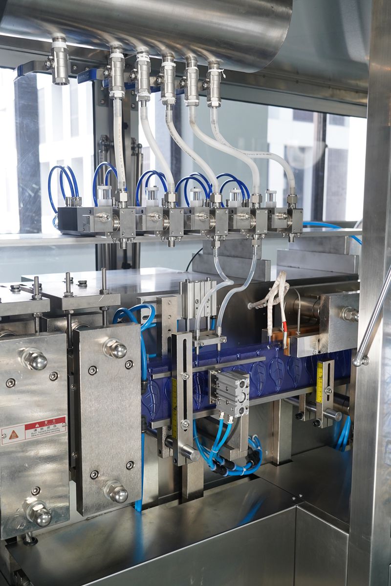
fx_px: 603
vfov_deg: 51.9
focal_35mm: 37
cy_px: 293
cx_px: 196
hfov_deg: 35.9
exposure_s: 1/125
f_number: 6.3
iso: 1600
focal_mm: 37
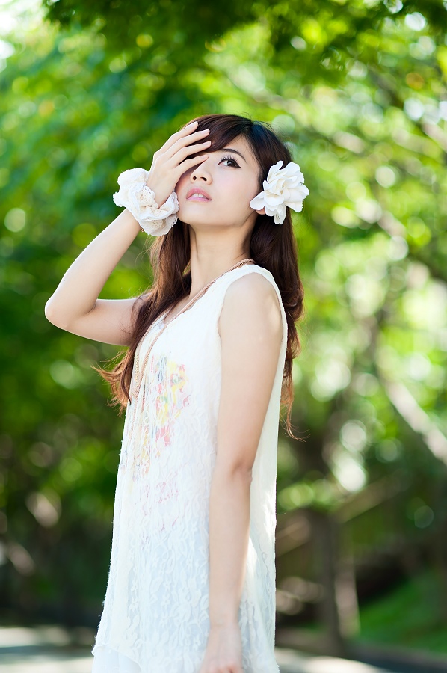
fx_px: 1587
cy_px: 336
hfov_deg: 16.0
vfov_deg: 23.9
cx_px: 224
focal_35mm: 85
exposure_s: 1/800
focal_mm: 85
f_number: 2
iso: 200
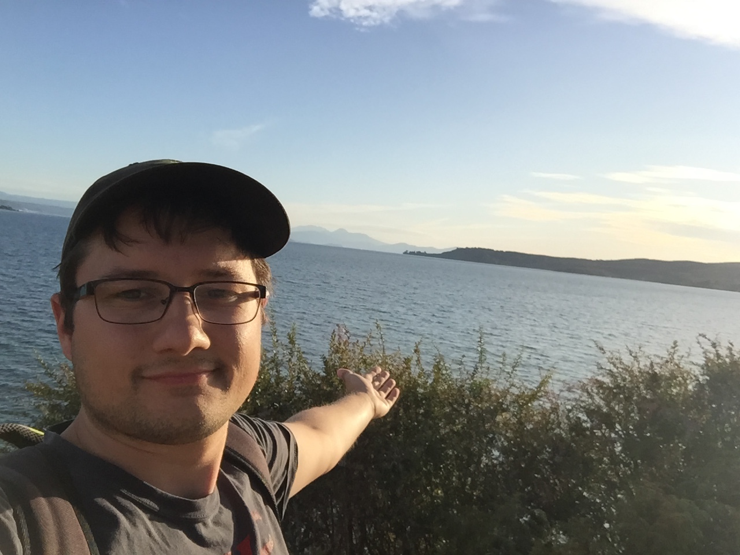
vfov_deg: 45.4
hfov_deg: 58.4
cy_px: 278
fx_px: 663
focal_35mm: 31
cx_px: 370
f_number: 2.2
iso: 32
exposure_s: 1/1124
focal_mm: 2.65
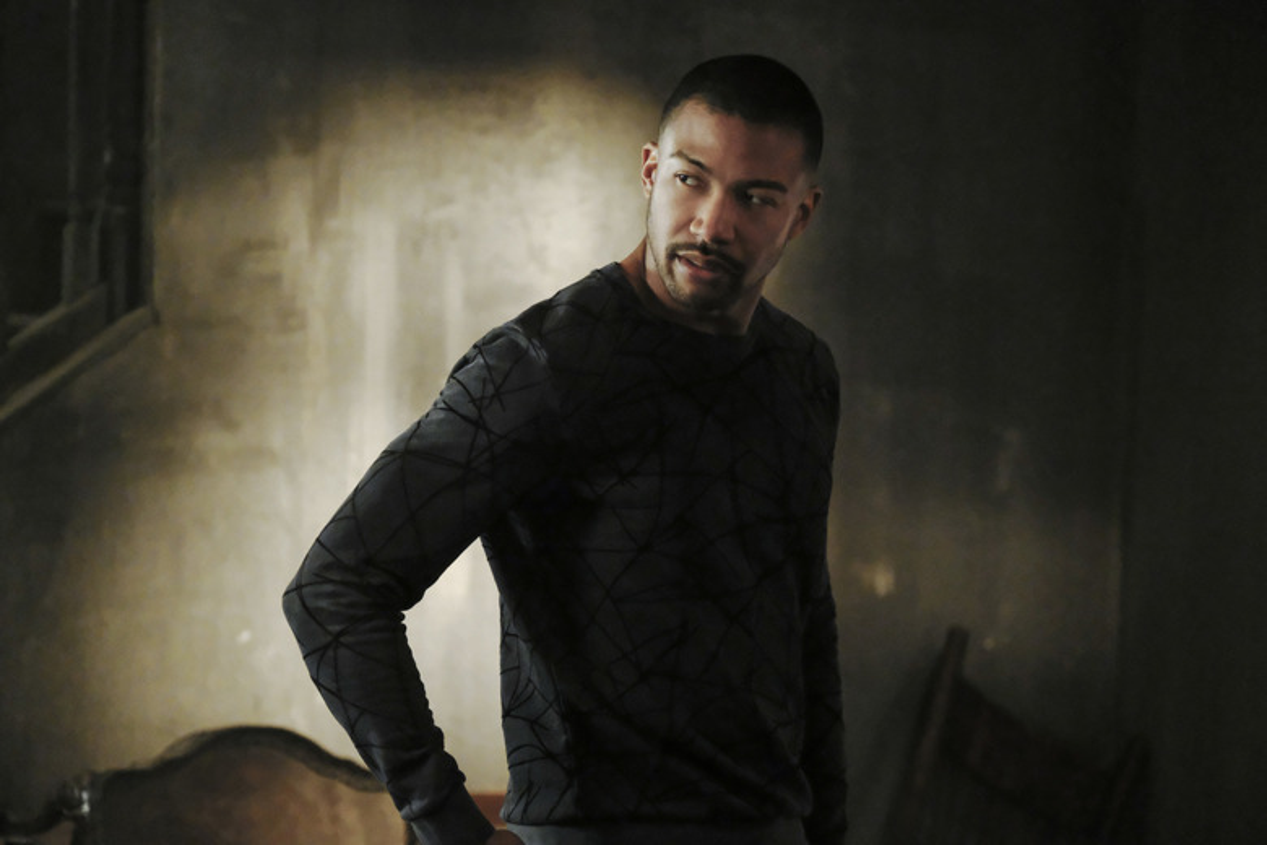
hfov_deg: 14.4
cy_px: 422
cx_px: 634
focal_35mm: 142
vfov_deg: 9.7
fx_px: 4997
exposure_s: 1/100
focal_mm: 94.5
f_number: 3.2
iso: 12800
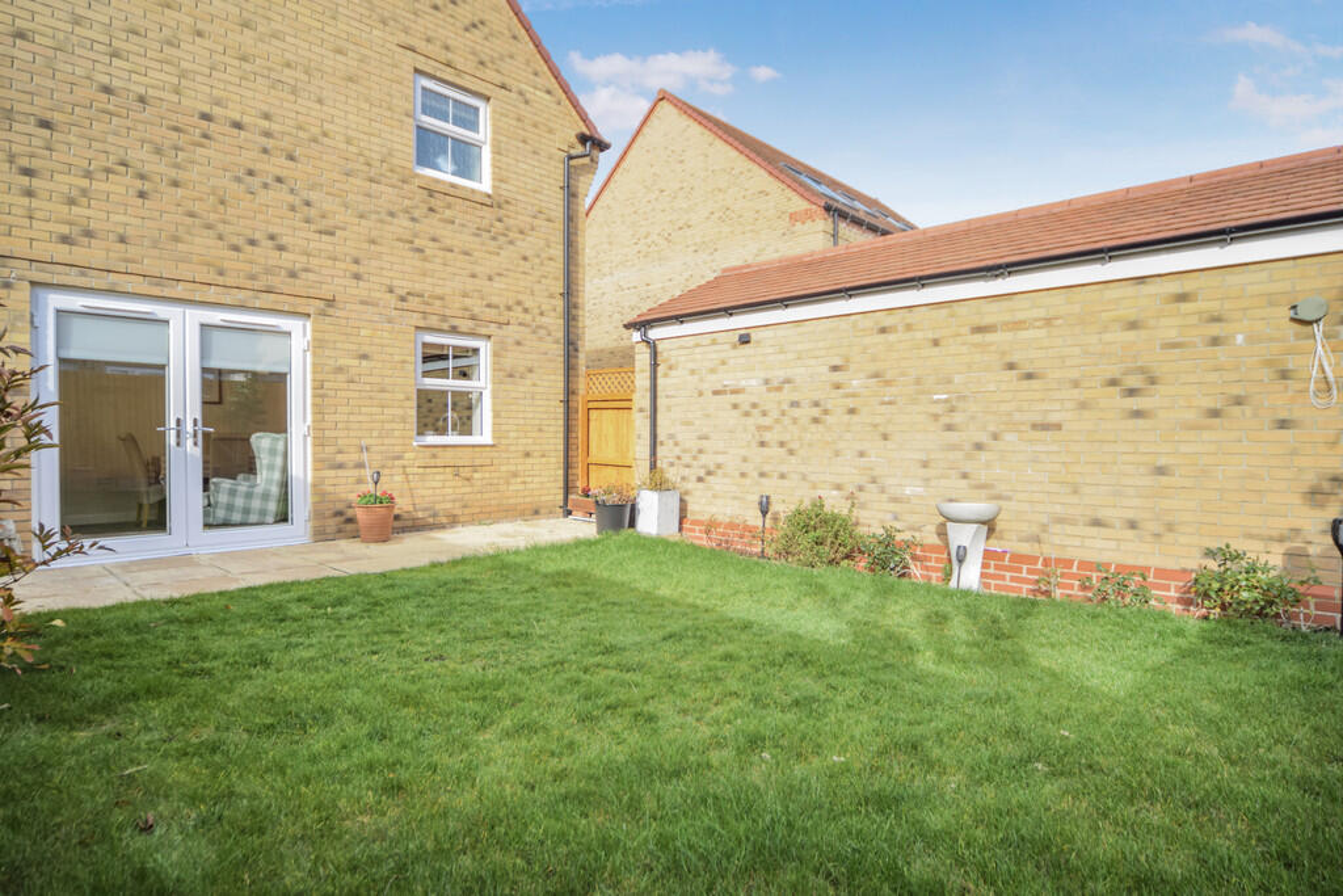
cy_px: 448
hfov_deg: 90.0
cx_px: 672
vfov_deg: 67.4
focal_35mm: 18
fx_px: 672
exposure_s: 1/200
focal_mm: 12
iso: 100
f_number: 4.5
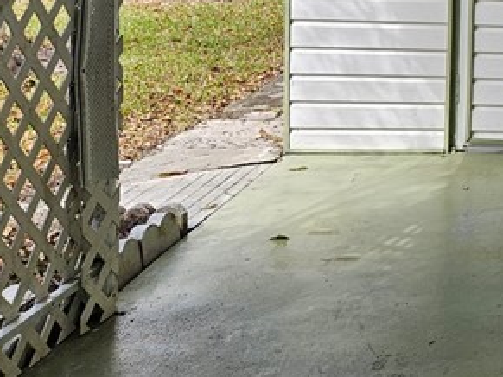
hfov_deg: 20.3
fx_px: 1177
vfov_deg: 17.6
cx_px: 776
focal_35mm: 81
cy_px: -29
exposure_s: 1/415
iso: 40
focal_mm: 5.4
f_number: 1.8
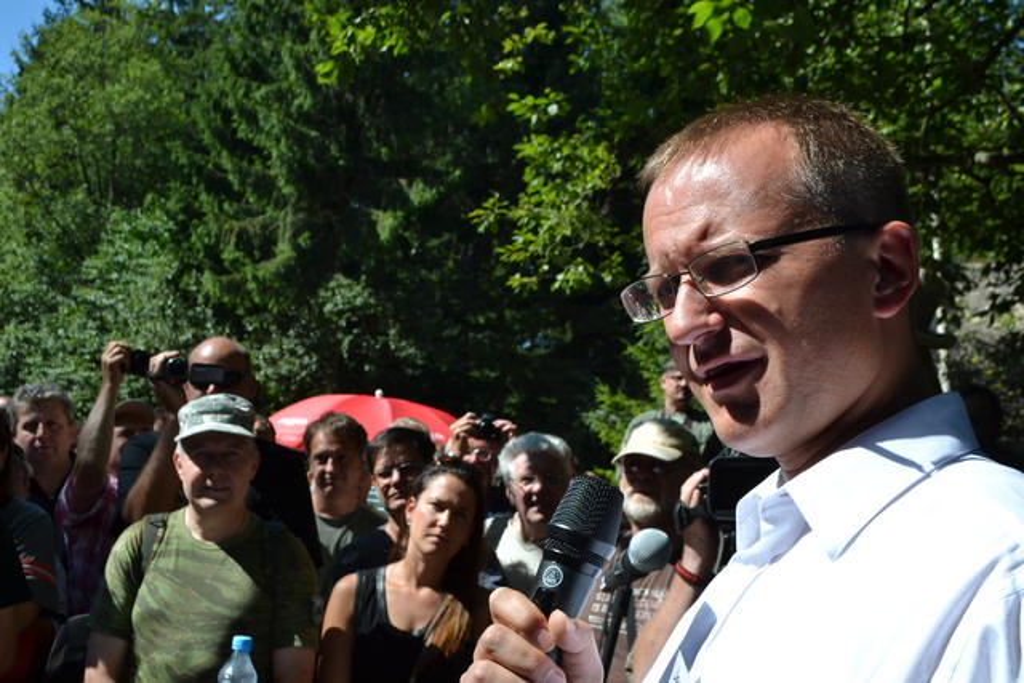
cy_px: 342
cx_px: 512
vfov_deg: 31.9
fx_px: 1195
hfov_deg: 46.4
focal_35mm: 42
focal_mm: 28
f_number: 11
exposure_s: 1/500
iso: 400
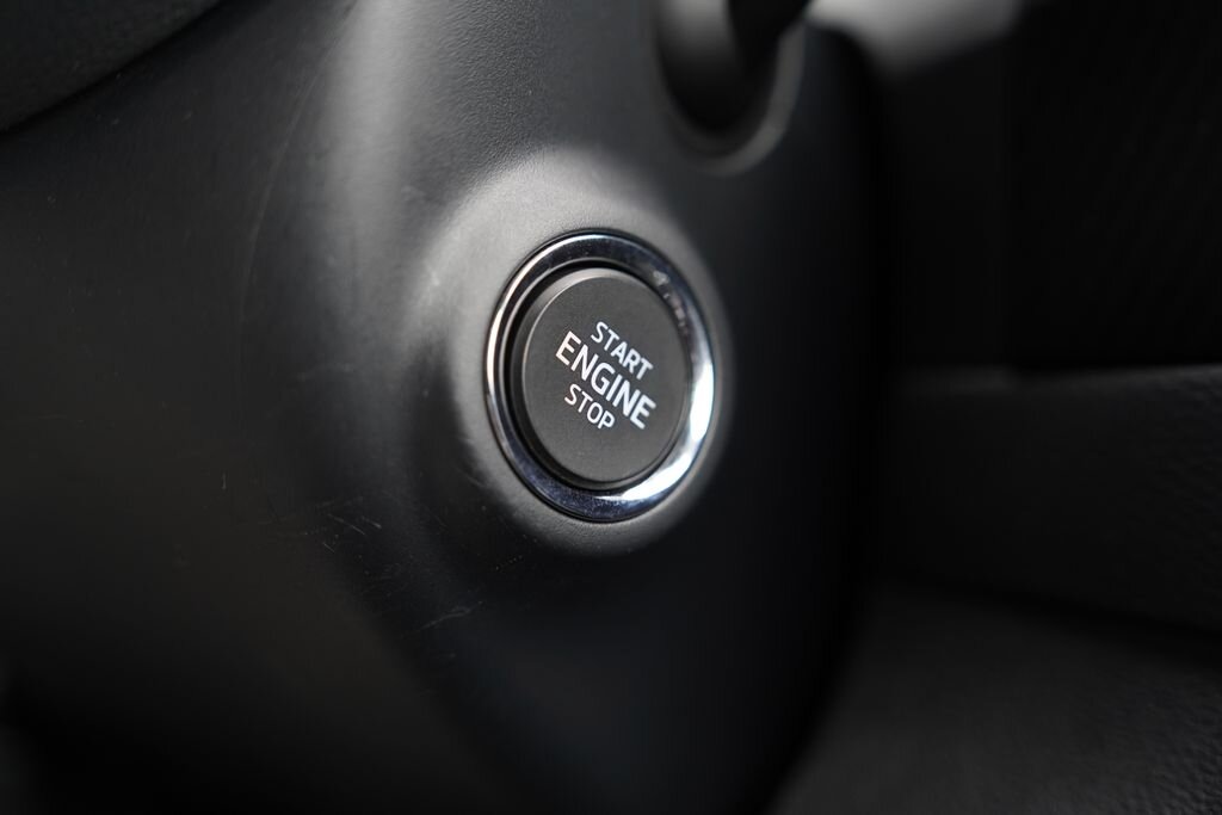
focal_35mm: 47
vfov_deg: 28.7
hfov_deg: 41.9
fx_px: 1596
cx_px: 611
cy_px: 408
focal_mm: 47
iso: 400
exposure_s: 1/50
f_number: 2.8
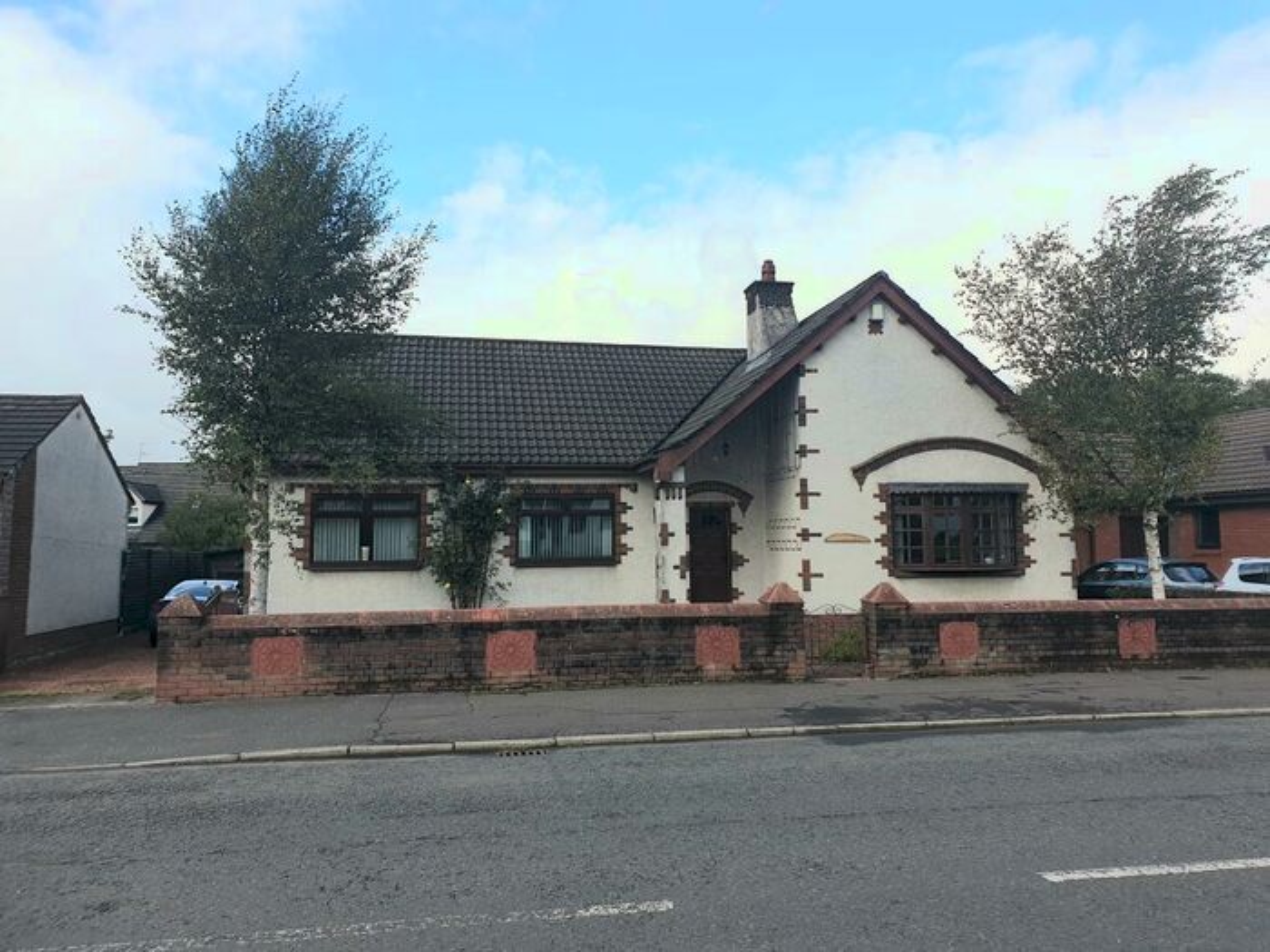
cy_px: 476
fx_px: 954
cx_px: 635
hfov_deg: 67.3
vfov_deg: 53.1
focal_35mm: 26
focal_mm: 4.3
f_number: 2.4
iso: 50
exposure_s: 1/1266
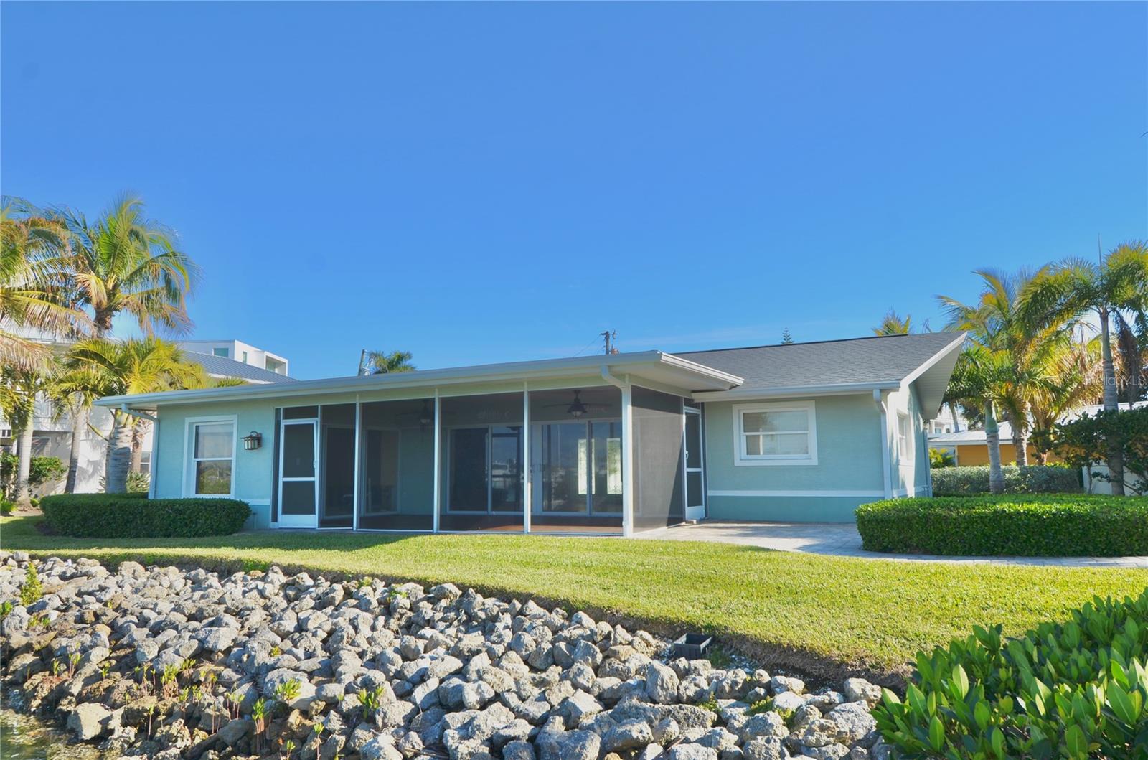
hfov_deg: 53.2
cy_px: 380
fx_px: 1145
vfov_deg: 36.7
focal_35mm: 36
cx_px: 574
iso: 100
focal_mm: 24
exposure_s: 1/250
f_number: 8
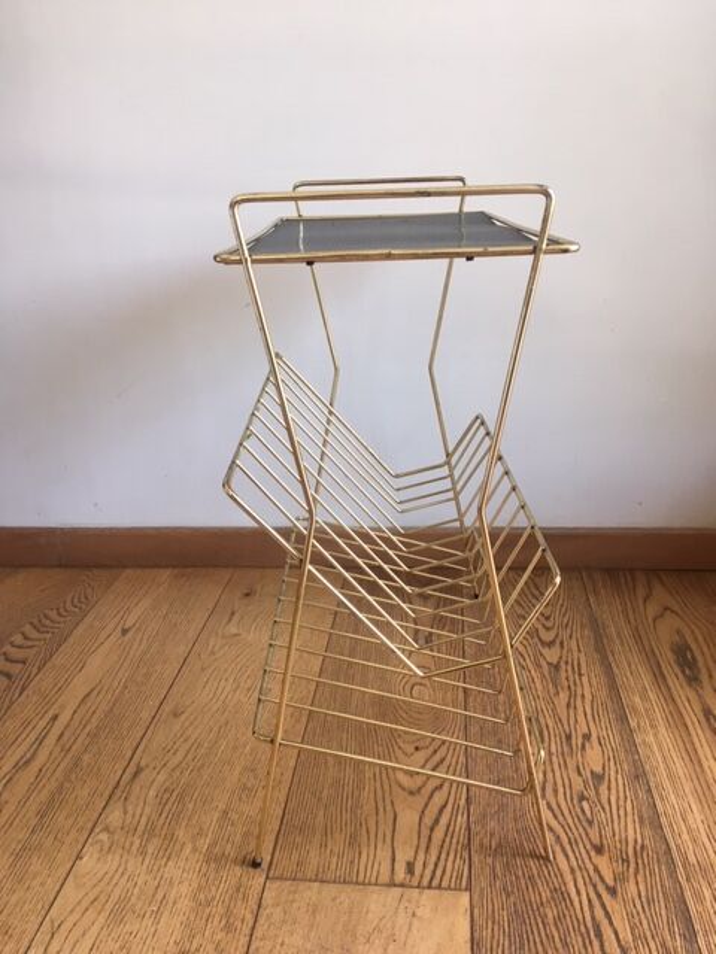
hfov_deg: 48.2
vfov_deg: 61.7
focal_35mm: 29
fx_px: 800
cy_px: 477
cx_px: 358
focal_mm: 4.15
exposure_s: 1/33
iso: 40
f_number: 2.2
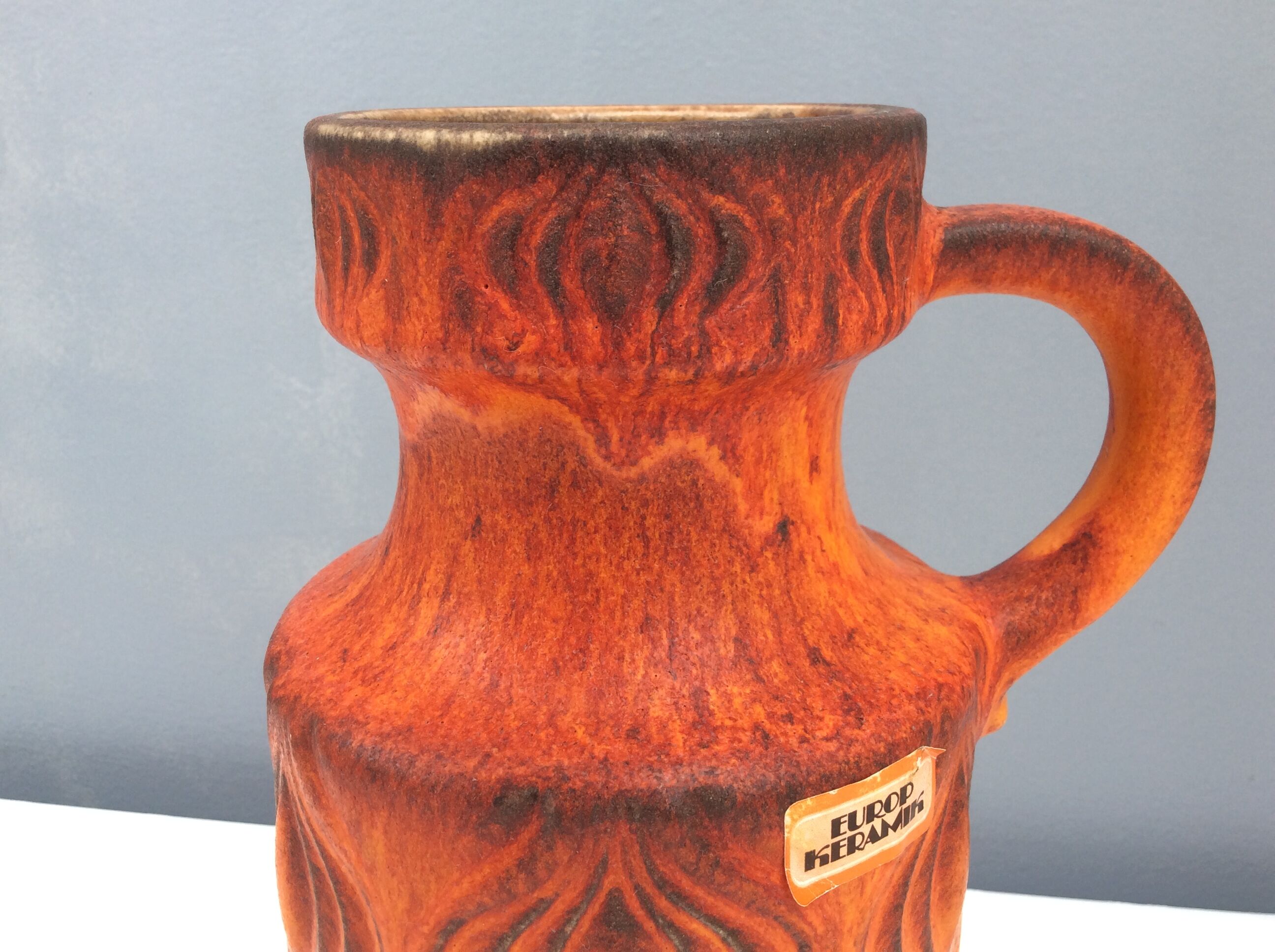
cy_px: 476
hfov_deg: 56.9
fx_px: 1177
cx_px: 638
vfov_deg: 44.1
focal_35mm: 32
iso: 32
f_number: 2.4
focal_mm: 3.3
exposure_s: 1/191
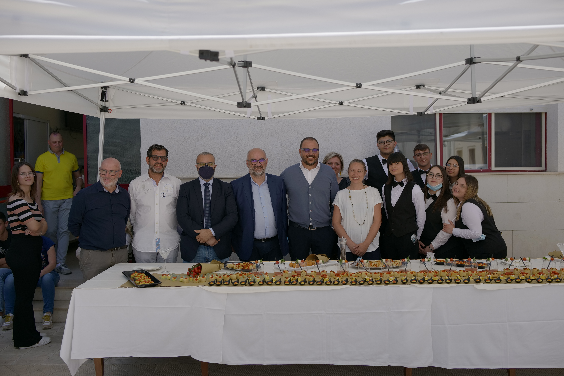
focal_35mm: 35
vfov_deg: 37.9
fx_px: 548
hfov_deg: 54.4
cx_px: 282
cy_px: 188
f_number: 3.2
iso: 200
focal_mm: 35
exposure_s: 1/1600
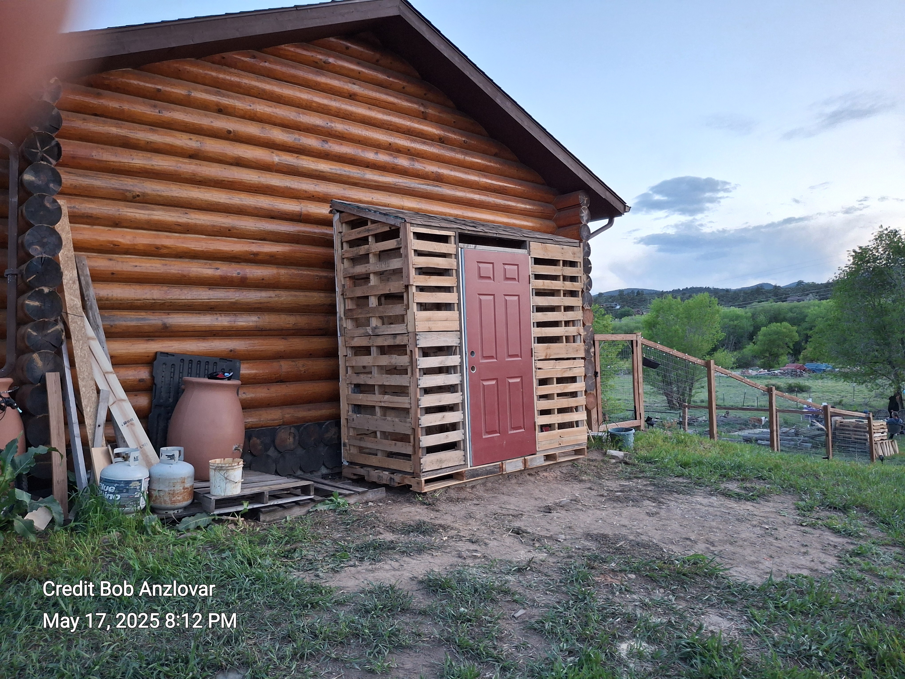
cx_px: 452
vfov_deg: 54.9
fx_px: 654
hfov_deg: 69.4
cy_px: 340
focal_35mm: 25
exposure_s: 1/120
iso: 200
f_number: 1.8
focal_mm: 4.69
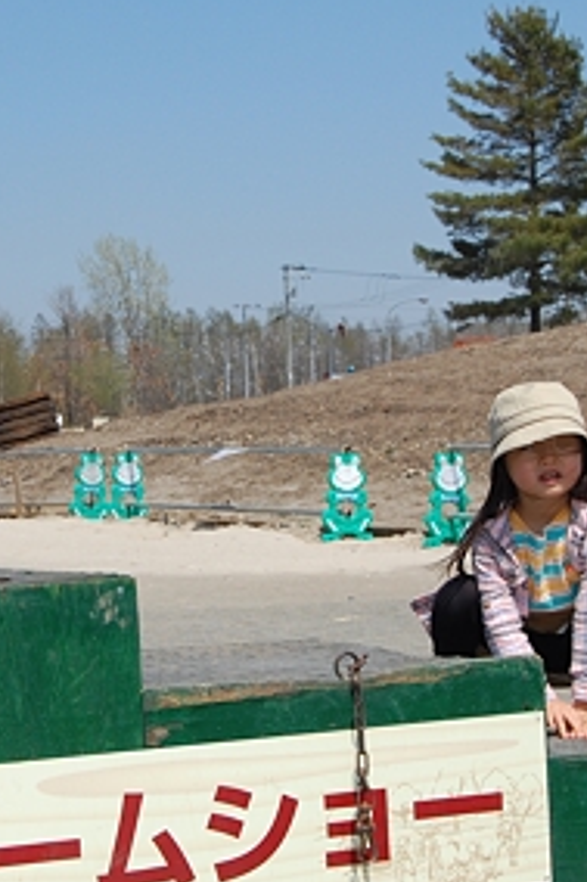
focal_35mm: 95
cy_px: 427
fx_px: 2326
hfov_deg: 14.4
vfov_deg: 21.5
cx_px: 208
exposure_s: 1/500
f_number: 9
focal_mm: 40
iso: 200
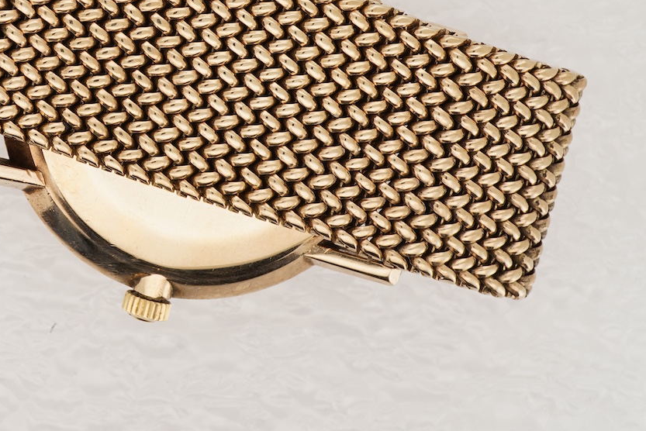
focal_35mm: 85
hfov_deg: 23.2
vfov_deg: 15.9
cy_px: 27
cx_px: 53
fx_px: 1526
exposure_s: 1/160
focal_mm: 30
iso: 160
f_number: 22
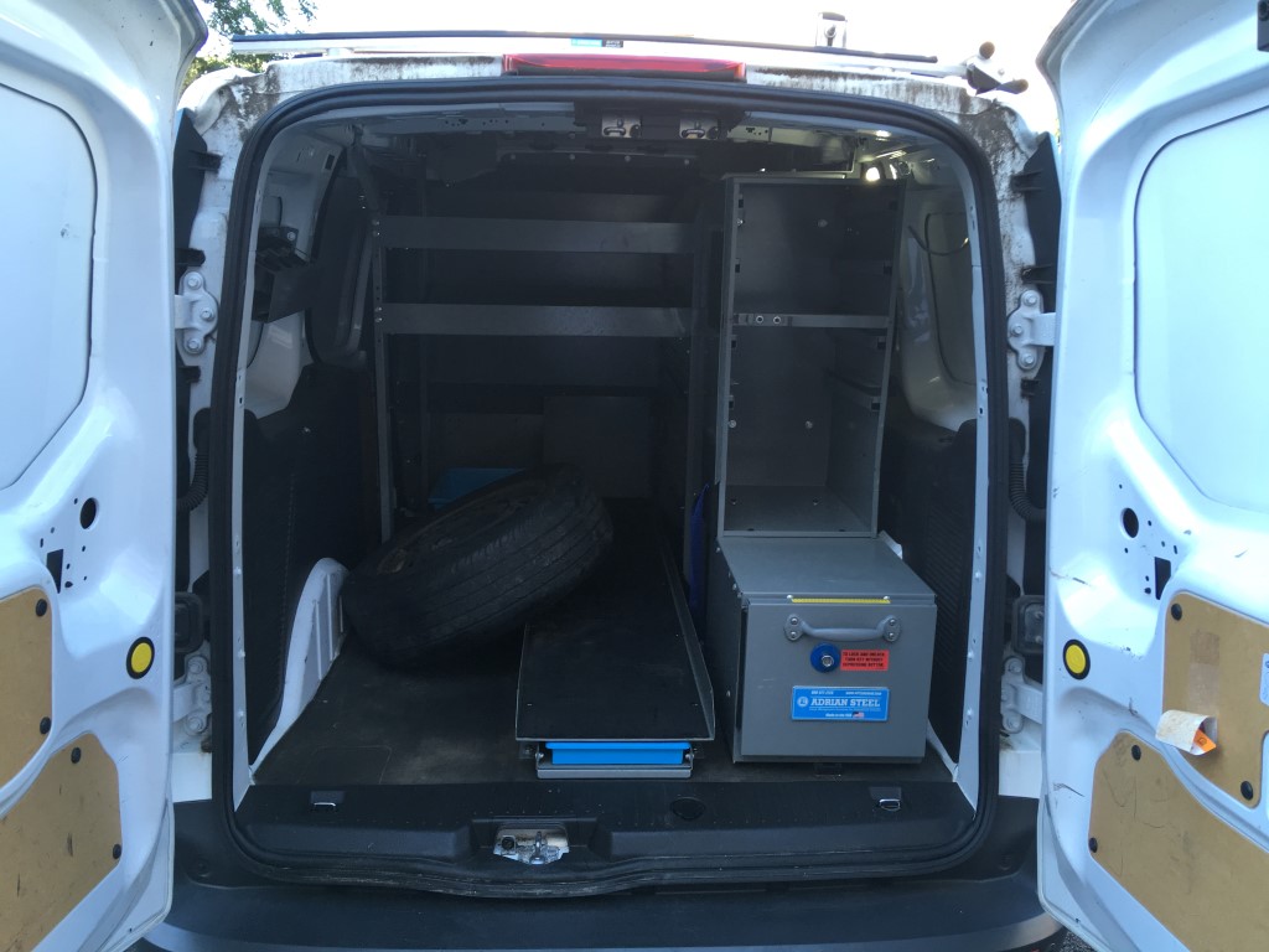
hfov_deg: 61.7
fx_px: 1063
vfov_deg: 48.2
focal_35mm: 29
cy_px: 476
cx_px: 634
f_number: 2.2
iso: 40
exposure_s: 1/120
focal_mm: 4.15
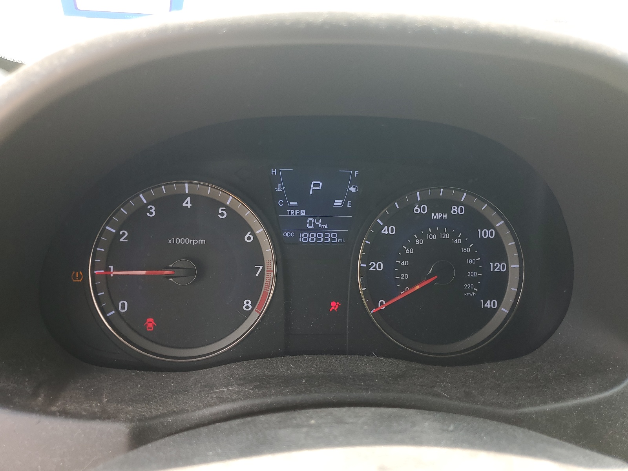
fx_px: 472
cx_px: 314
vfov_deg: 53.1
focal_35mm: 26
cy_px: 236
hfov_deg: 67.3
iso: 50
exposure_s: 1/169
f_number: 1.5
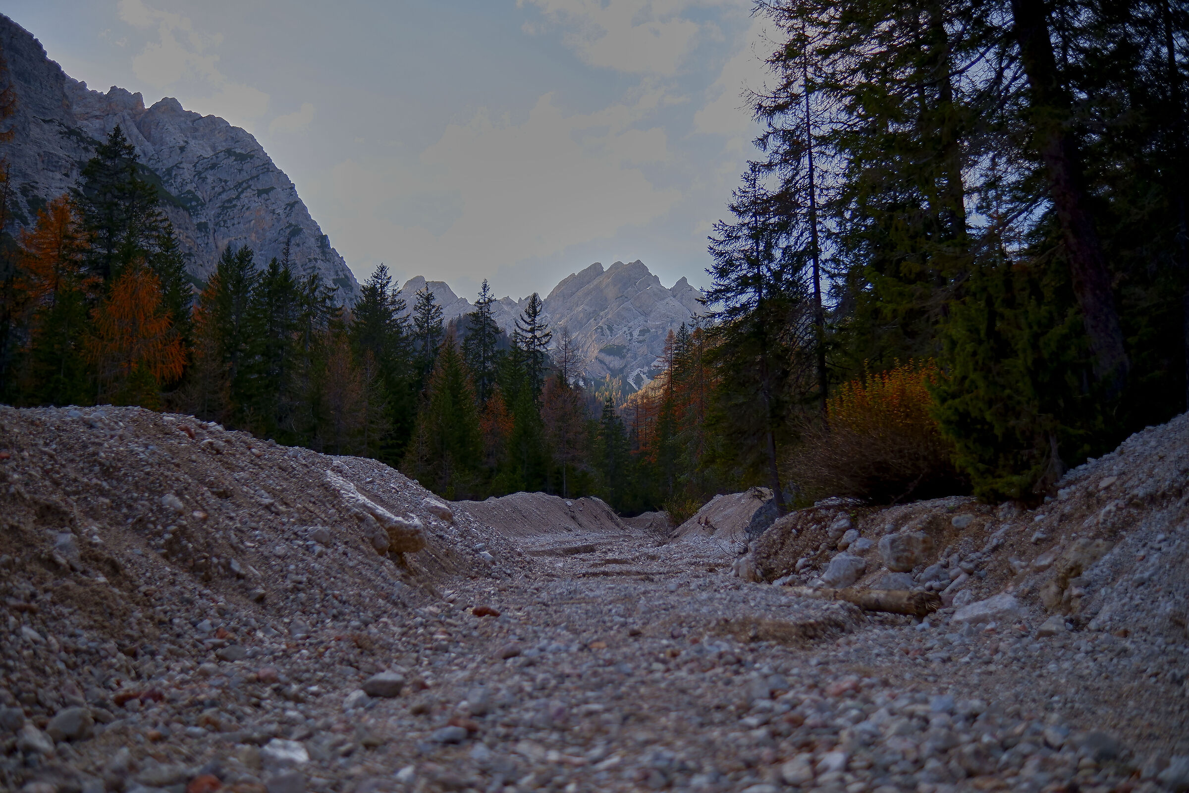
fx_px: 1156
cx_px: 594
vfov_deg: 37.9
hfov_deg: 54.4
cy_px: 396
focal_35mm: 35
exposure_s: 1/4000
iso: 200
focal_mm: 23
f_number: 1.4
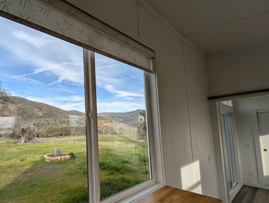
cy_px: 115
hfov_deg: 83.5
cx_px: 82
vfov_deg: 71.4
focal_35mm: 18
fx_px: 140
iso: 40
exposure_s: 1/577
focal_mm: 2.23
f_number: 1.95
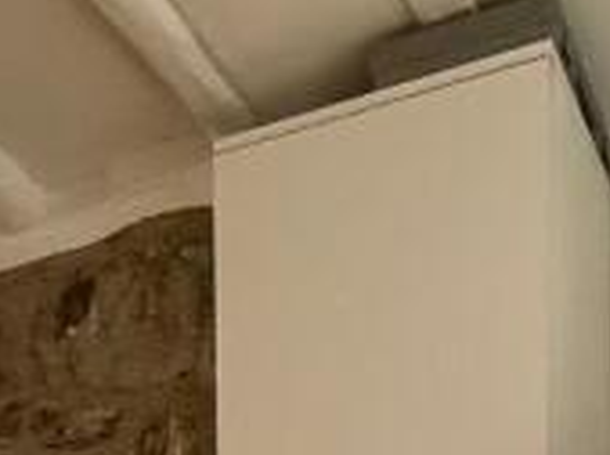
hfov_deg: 23.1
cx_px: 336
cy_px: 1181
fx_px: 1495
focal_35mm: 85
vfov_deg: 12.4
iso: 125
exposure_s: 1/98
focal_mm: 2.22
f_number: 2.2
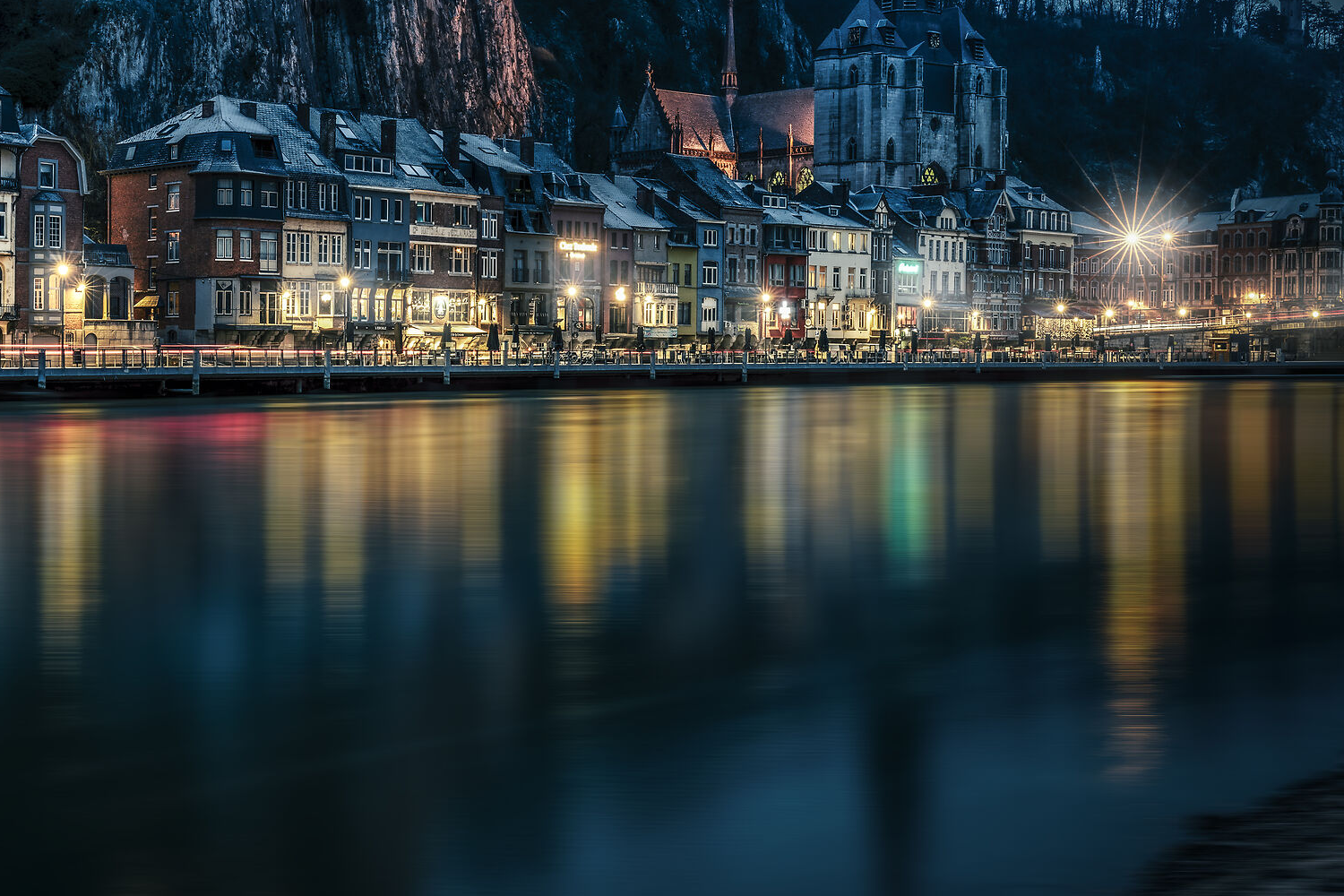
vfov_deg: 24.0
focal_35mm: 56
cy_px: 238
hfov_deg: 34.8
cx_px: 326
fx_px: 2091
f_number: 14
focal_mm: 35
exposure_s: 25
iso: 64
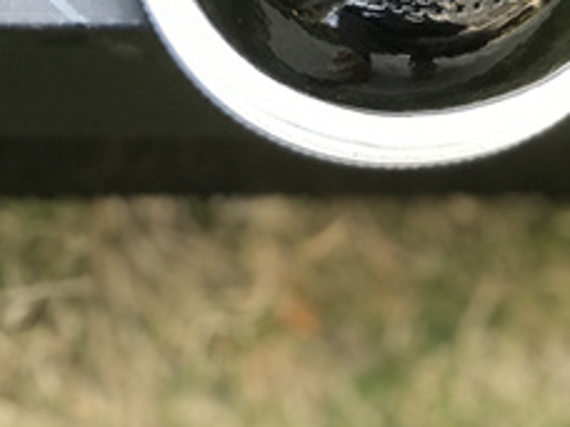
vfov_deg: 7.9
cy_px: -231
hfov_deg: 10.6
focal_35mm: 185
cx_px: 50
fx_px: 3046
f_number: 2.8
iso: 40
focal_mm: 6.6
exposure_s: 1/50
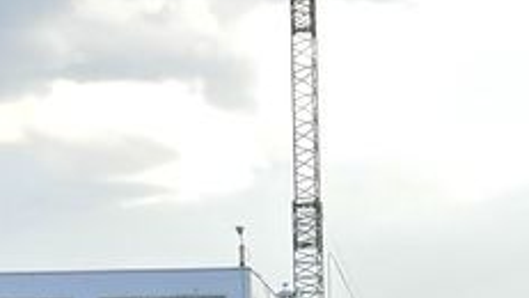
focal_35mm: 157
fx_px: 2202
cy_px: 601
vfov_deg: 7.4
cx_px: 401
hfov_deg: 13.6
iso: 40
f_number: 1.6
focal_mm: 4.2
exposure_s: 1/205
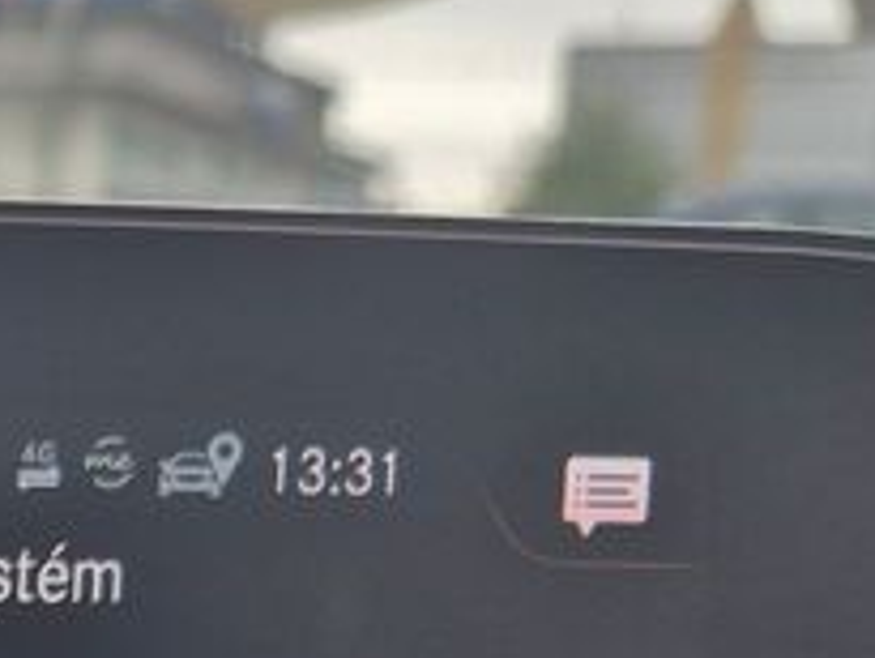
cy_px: 1068
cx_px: -777
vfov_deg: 12.1
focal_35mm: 115
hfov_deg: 14.6
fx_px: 2909
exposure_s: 1/448
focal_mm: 5.4
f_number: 1.8
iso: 40
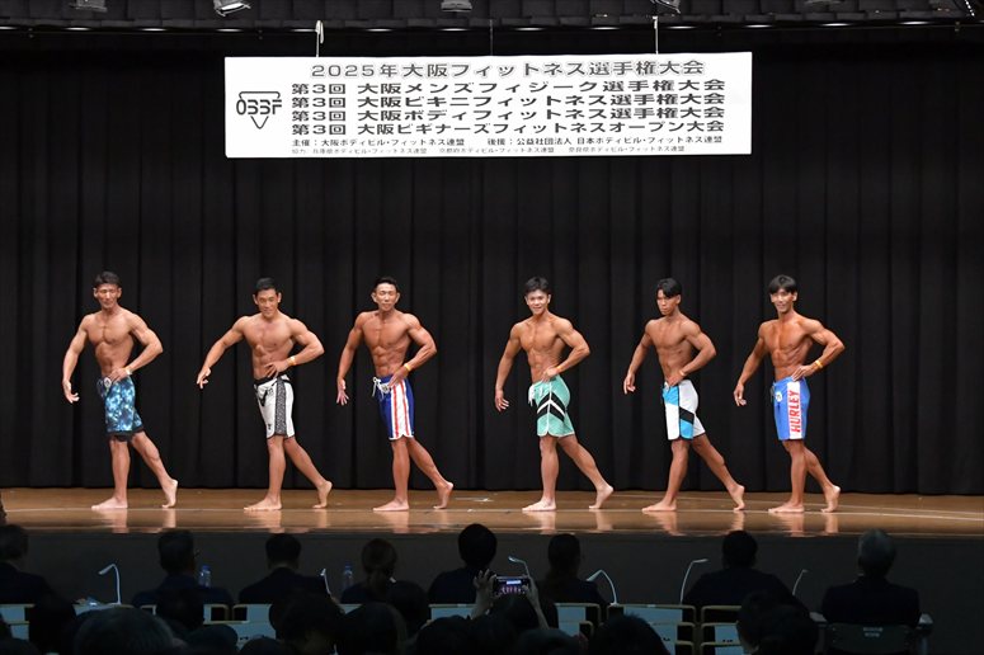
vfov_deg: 14.1
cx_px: 492
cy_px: 328
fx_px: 2650
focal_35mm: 97
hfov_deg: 21.0
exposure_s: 1/400
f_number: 5.6
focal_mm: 65
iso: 6400
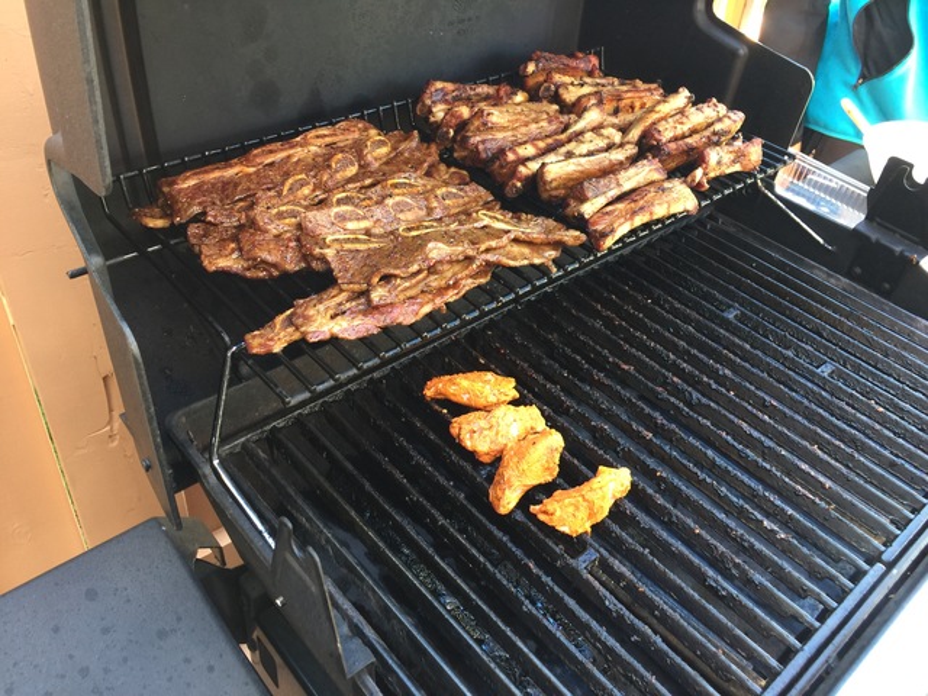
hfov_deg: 61.7
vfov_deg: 48.2
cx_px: 464
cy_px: 348
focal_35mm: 29
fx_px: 777
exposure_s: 1/15
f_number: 2.2
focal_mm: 4.15
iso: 32
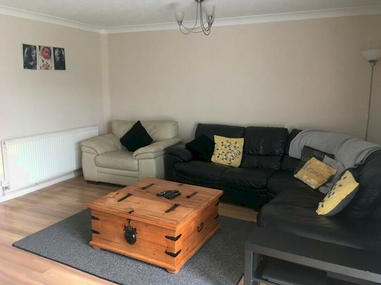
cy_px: 142
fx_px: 319
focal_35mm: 29
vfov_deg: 48.2
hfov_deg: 61.7
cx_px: 190
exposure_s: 1/33
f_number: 2.2
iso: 160
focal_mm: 4.15
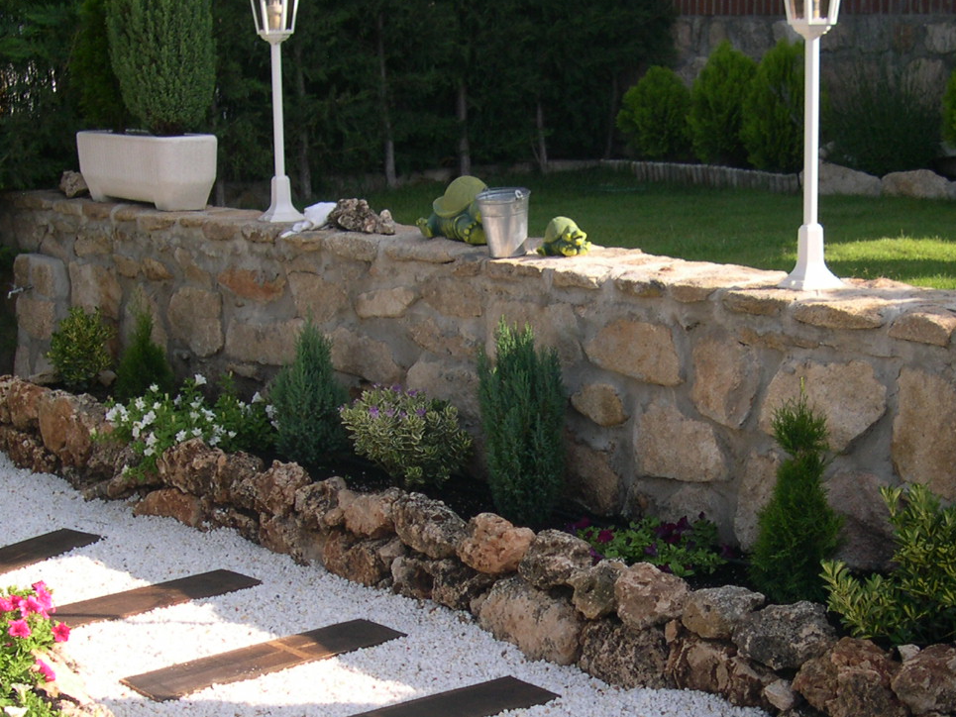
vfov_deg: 23.1
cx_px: 539
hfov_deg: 30.7
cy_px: 510
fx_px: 1740
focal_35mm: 63
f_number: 2.8
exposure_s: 1/535
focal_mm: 8
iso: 100
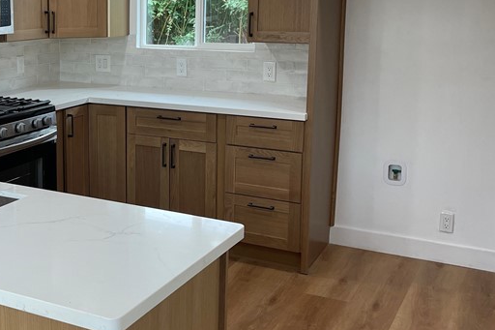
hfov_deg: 36.8
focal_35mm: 52
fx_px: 715
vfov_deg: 25.7
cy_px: 91
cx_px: 94
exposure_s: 1/120
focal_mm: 5.1
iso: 100
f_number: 1.6
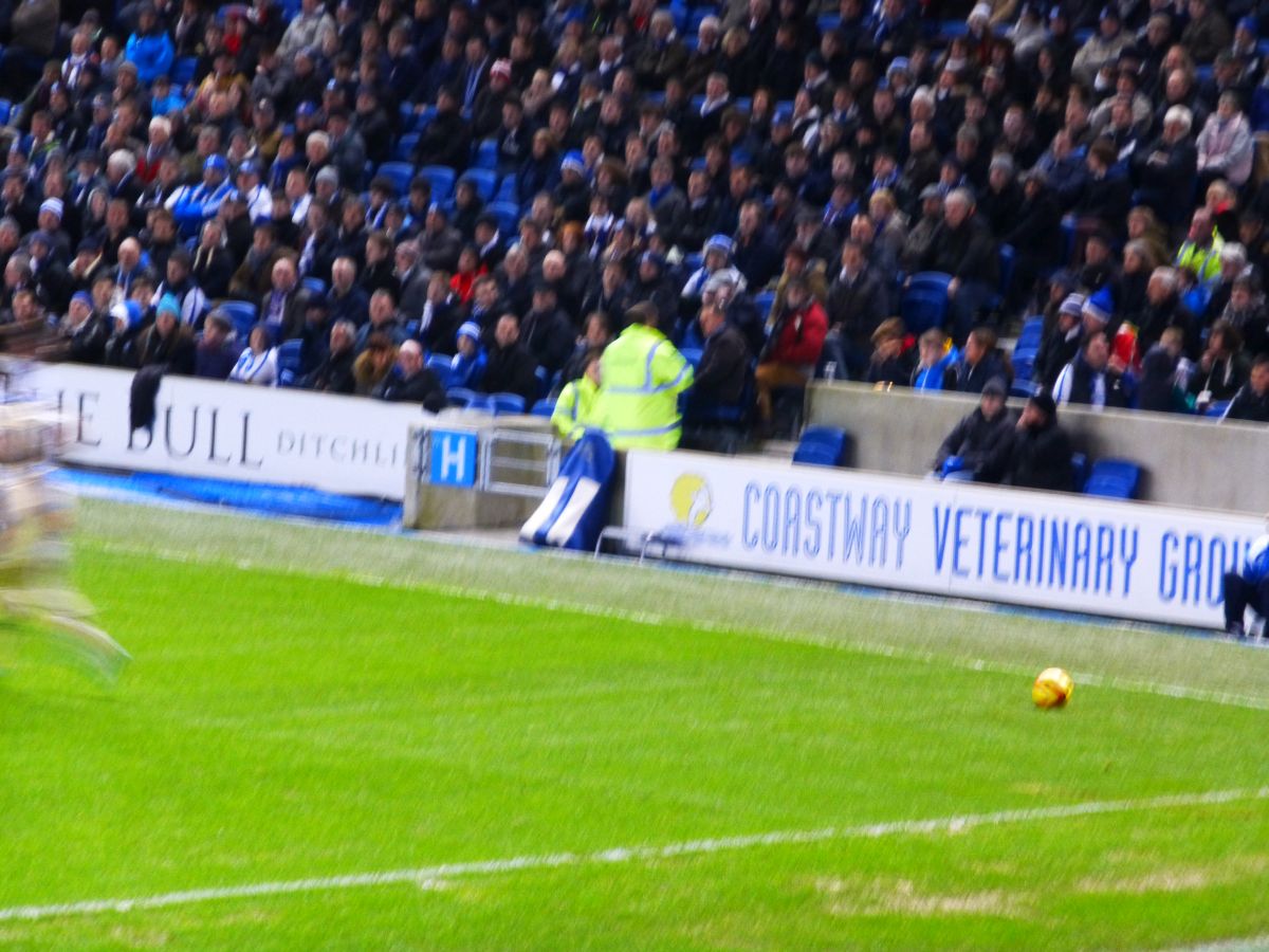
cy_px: 476
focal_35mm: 199
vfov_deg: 7.5
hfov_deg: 9.9
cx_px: 634
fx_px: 7295
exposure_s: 1/6
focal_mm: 35.6
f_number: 5.5
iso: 400
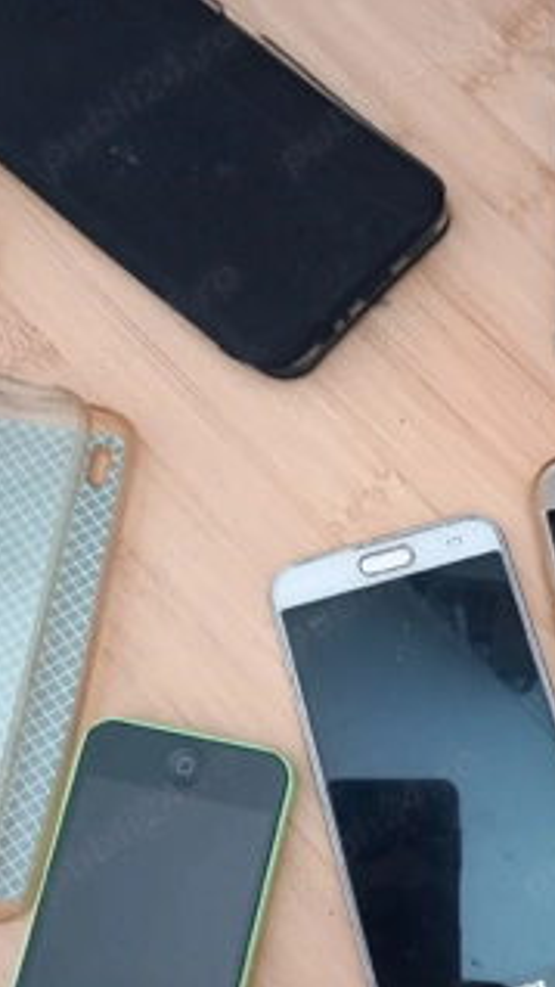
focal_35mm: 37
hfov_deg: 31.2
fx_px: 967
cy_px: 618
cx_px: 440
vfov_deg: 53.4
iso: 800
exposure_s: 1/20
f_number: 1.8
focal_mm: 4
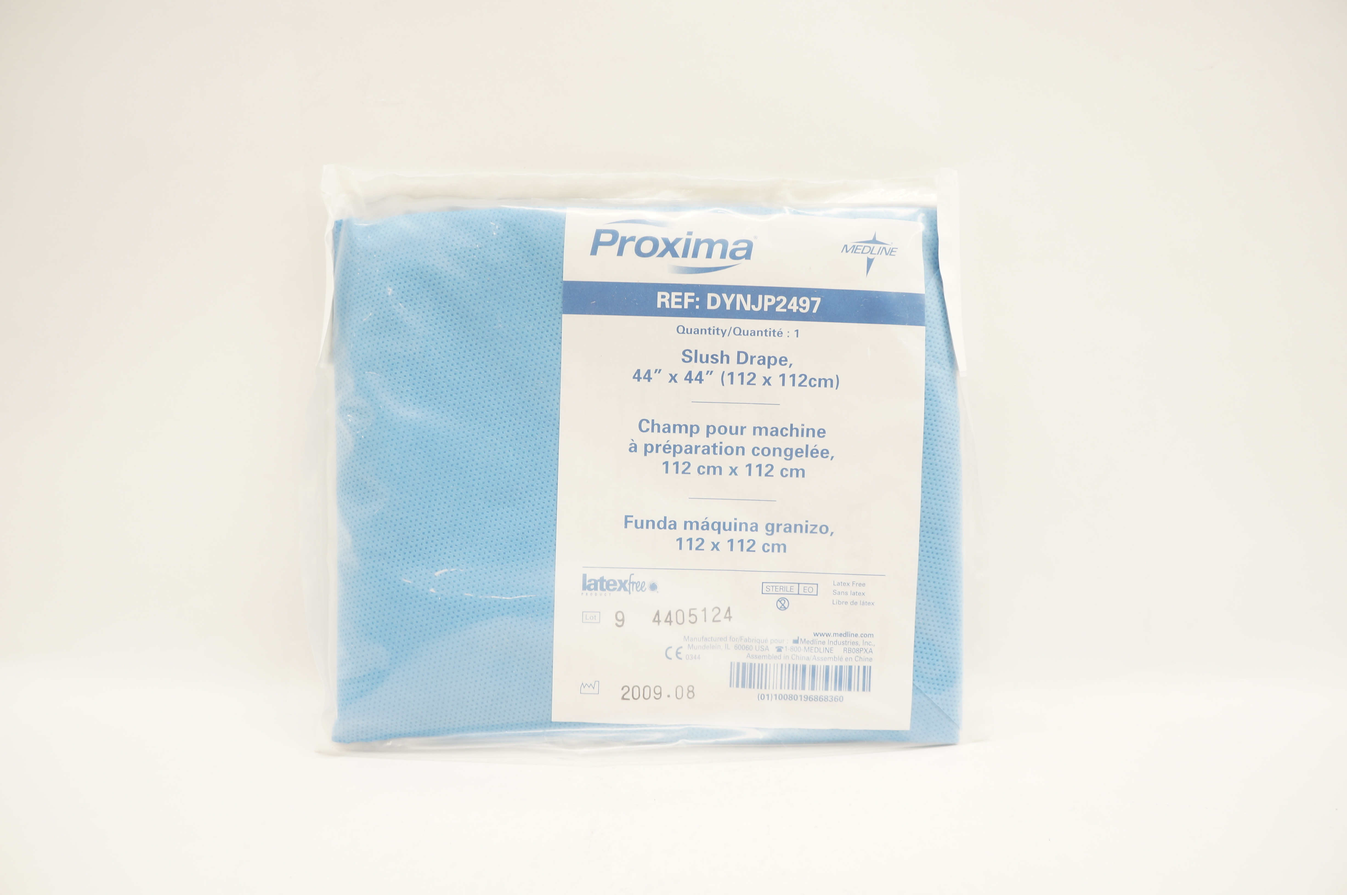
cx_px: 674
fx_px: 1009
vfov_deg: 47.8
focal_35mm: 27
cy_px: 448
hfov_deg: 67.4
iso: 200
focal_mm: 18
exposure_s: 1/30
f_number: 5.6
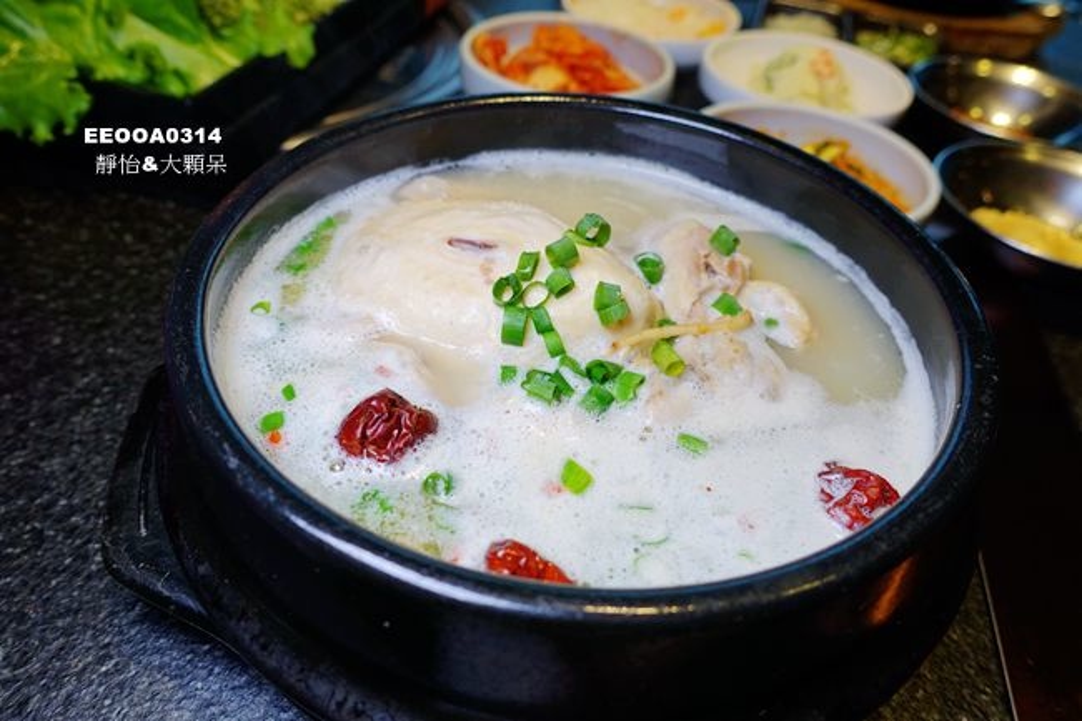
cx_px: 541
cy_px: 360
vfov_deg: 53.1
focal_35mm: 24
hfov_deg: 73.8
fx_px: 721
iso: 125
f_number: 2.8
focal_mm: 8.8
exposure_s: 1/60
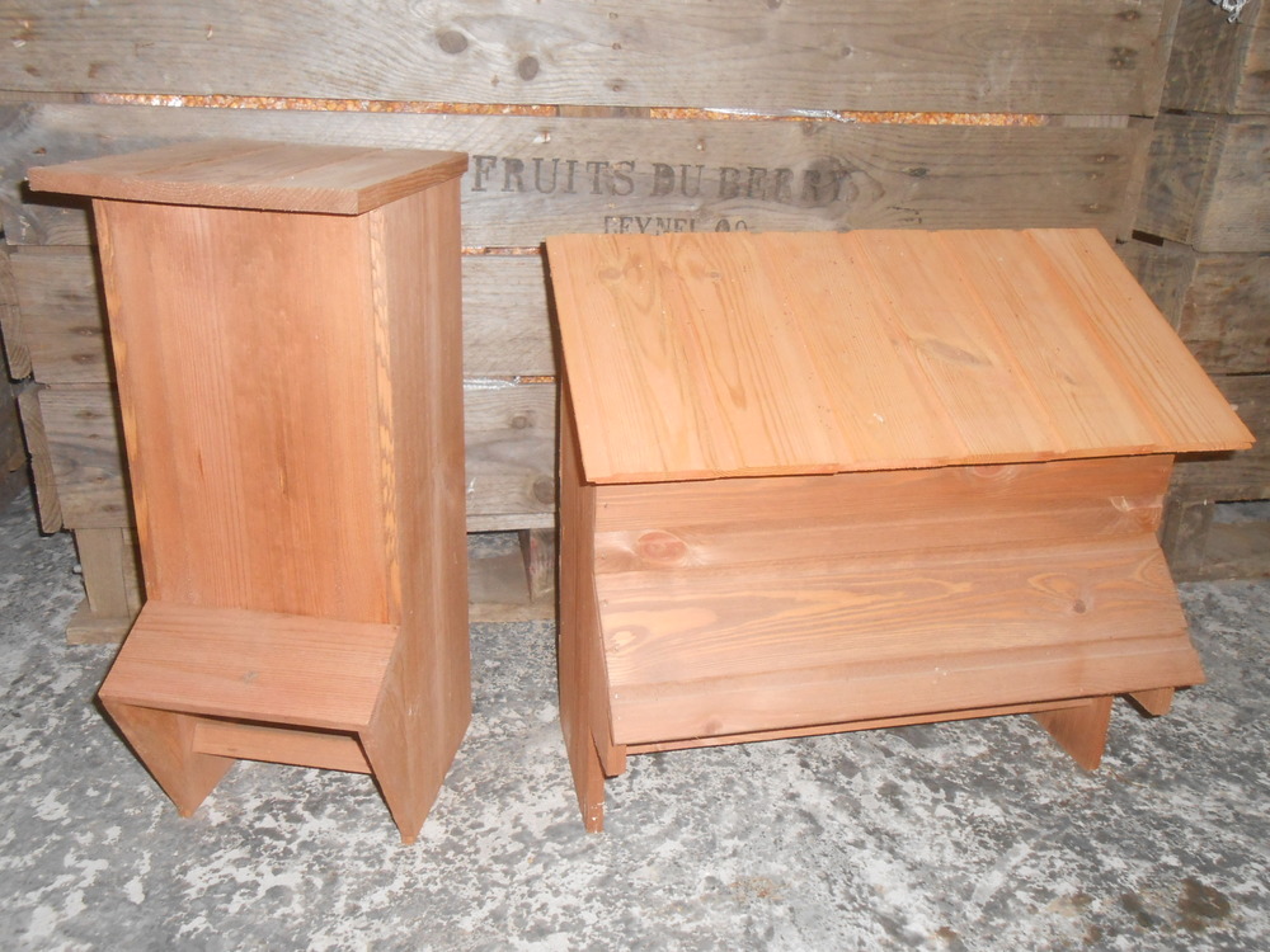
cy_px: 476
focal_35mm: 30
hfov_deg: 60.0
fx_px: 1101
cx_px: 635
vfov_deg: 46.8
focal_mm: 5.3
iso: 320
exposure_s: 1/25
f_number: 3.8
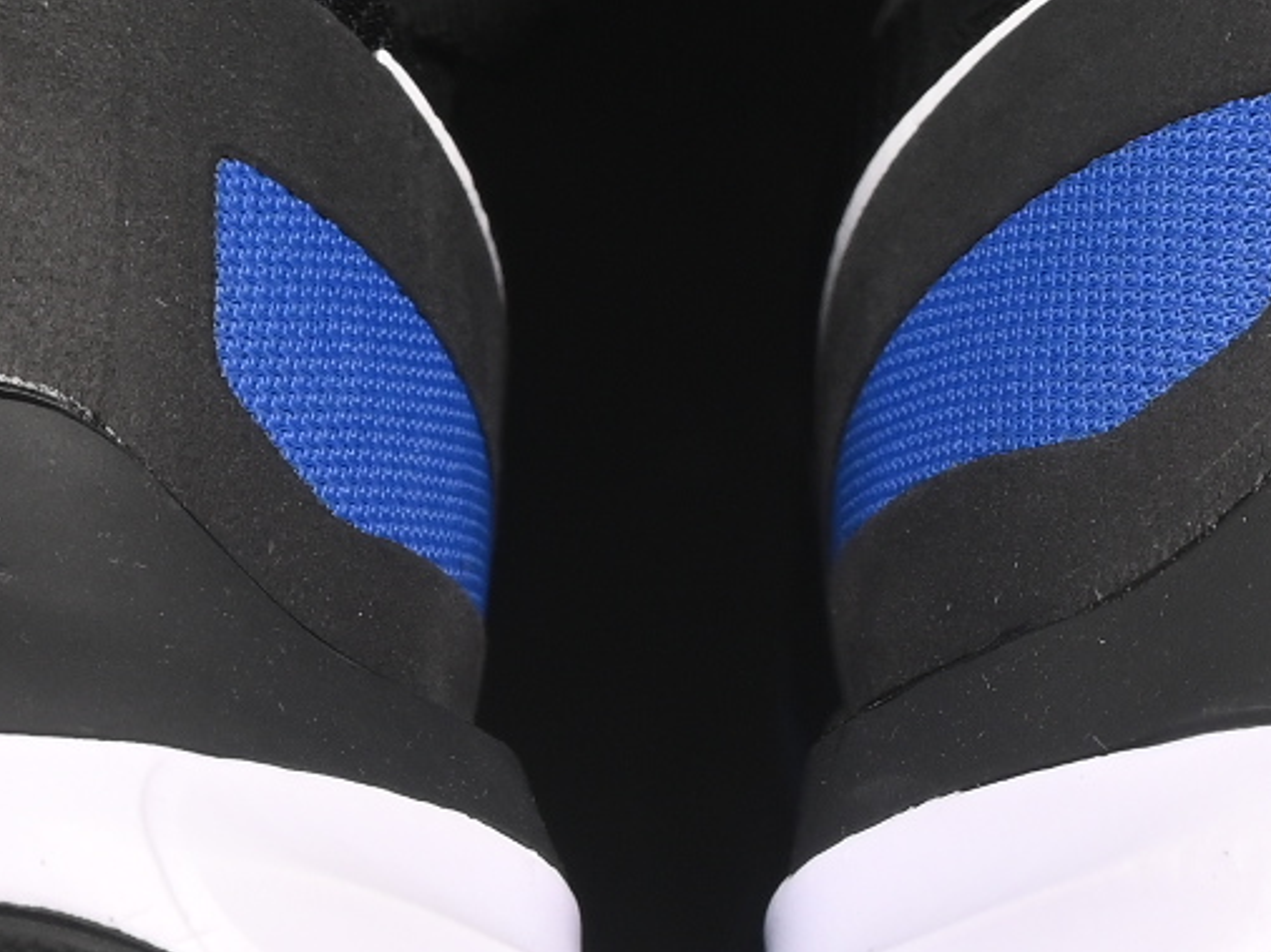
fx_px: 14570
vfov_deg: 3.7
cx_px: 696
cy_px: -13
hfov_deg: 5.0
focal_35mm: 397
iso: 160
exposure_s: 1/60
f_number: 6.3
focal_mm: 50
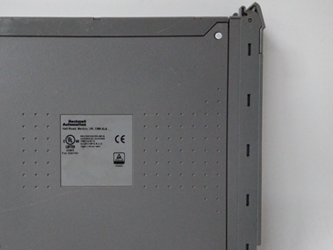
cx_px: 107
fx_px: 356
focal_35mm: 37
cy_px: 146
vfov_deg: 38.6
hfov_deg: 49.1
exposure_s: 1/33
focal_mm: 3.79
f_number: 2
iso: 617
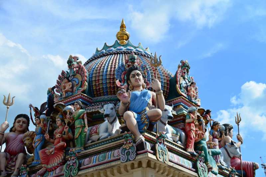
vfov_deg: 26.0
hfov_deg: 38.2
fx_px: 384
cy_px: 88
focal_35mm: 52
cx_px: 133
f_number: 6.3
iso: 100
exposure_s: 1/160
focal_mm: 52
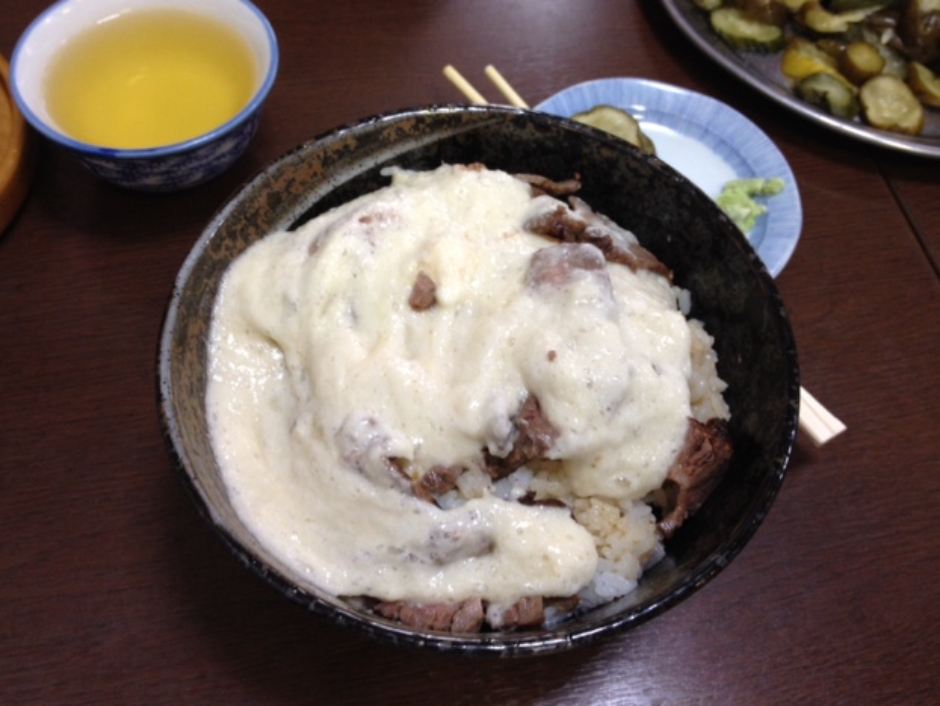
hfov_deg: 51.3
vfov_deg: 39.7
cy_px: 348
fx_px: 978
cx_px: 470
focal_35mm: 36
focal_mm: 4.28
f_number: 2.4
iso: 100
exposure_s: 1/20
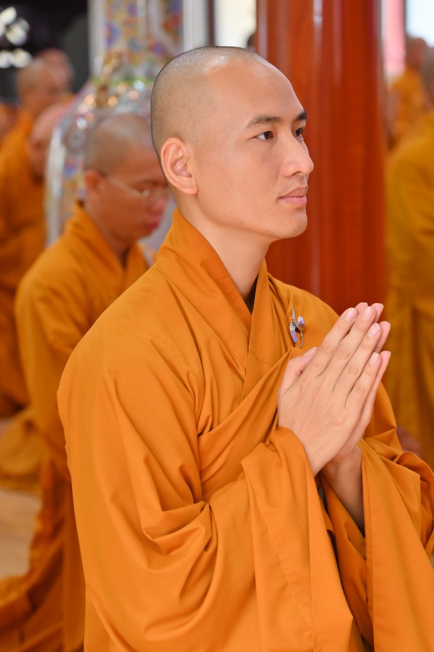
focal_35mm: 120
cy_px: 326
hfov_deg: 11.4
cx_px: 217
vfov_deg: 17.1
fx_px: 2171
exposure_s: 1/100
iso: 1250
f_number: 5
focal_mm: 120
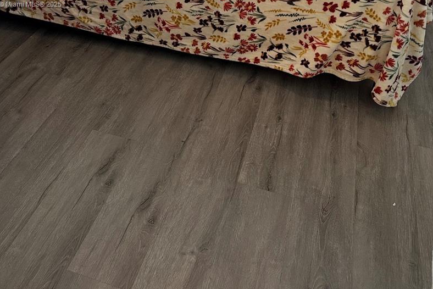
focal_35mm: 38
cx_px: 208
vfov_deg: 32.5
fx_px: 457
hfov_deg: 50.7
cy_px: 5
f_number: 1.78
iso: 250
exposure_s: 1/60
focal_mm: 6.86
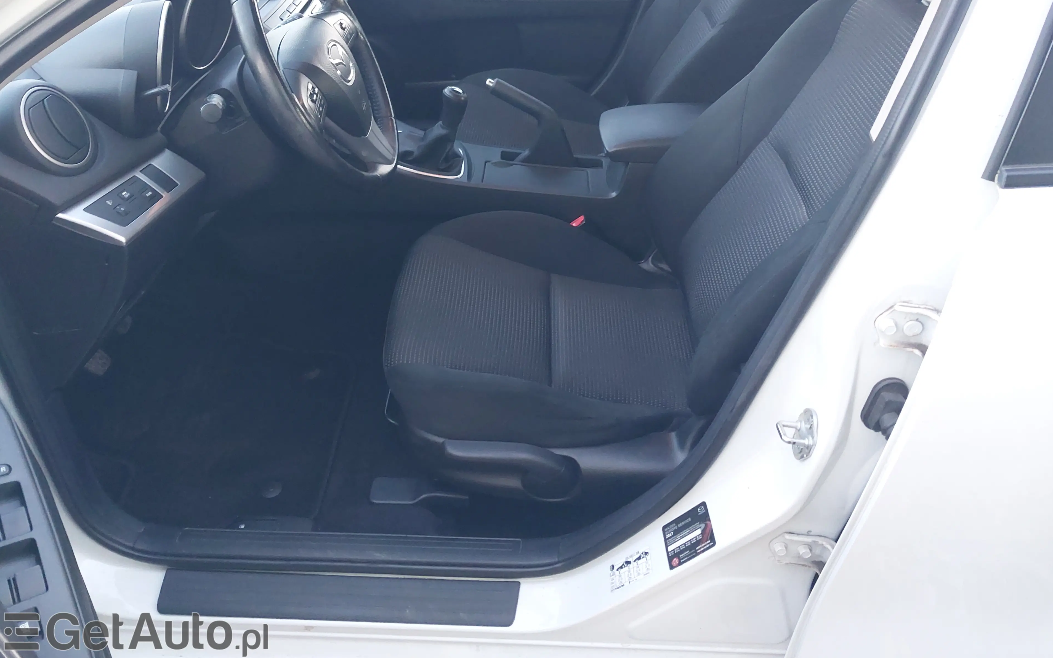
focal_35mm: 32
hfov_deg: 59.7
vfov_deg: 39.3
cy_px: 265
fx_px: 918
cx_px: 527
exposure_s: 1/50
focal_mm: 4.6
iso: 320
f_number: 1.8
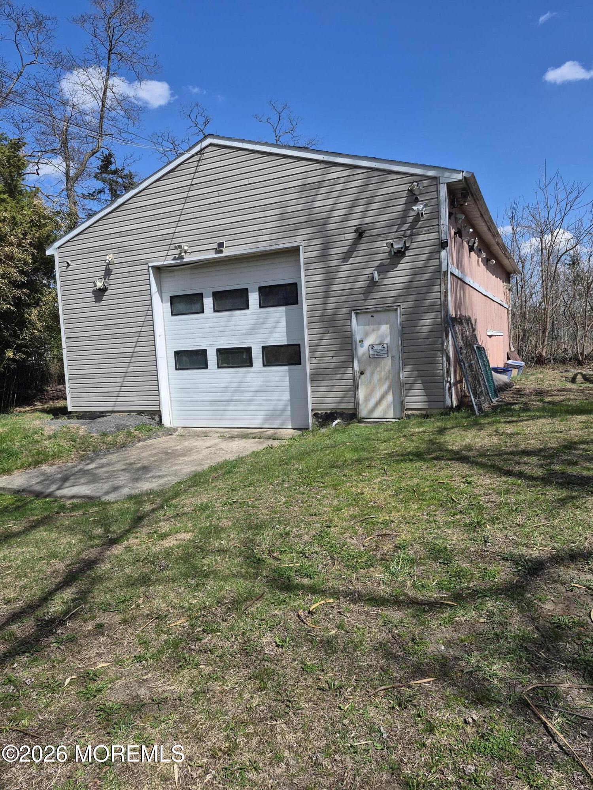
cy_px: 395
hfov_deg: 58.9
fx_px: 525
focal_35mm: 23
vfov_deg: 73.9
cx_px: 296
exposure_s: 1/5920
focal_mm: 5.4
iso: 80
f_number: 1.8
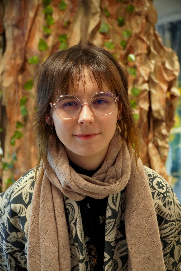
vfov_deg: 32.6
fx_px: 464
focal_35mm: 62
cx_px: 90
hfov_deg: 22.1
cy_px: 136
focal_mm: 41
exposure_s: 1/160
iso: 5000
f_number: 4
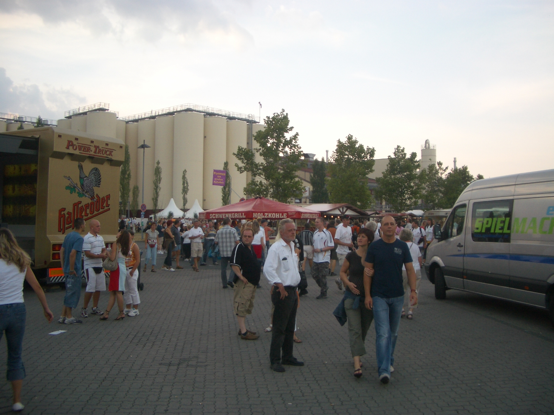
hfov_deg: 52.6
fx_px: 560
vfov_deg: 40.7
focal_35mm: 35
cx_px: 277
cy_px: 208
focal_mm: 5.8
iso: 50
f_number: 2.6
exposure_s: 1/200
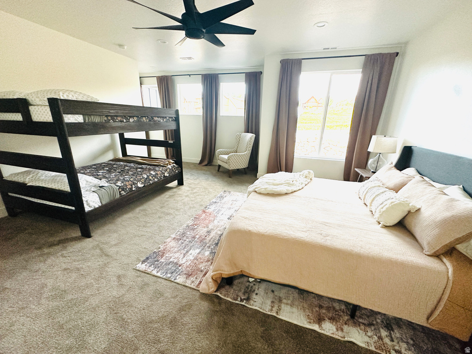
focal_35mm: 14
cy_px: 177
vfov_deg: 85.7
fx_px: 191
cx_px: 236
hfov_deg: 102.1
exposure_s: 1/60
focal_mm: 2.22
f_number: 2.2
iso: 400
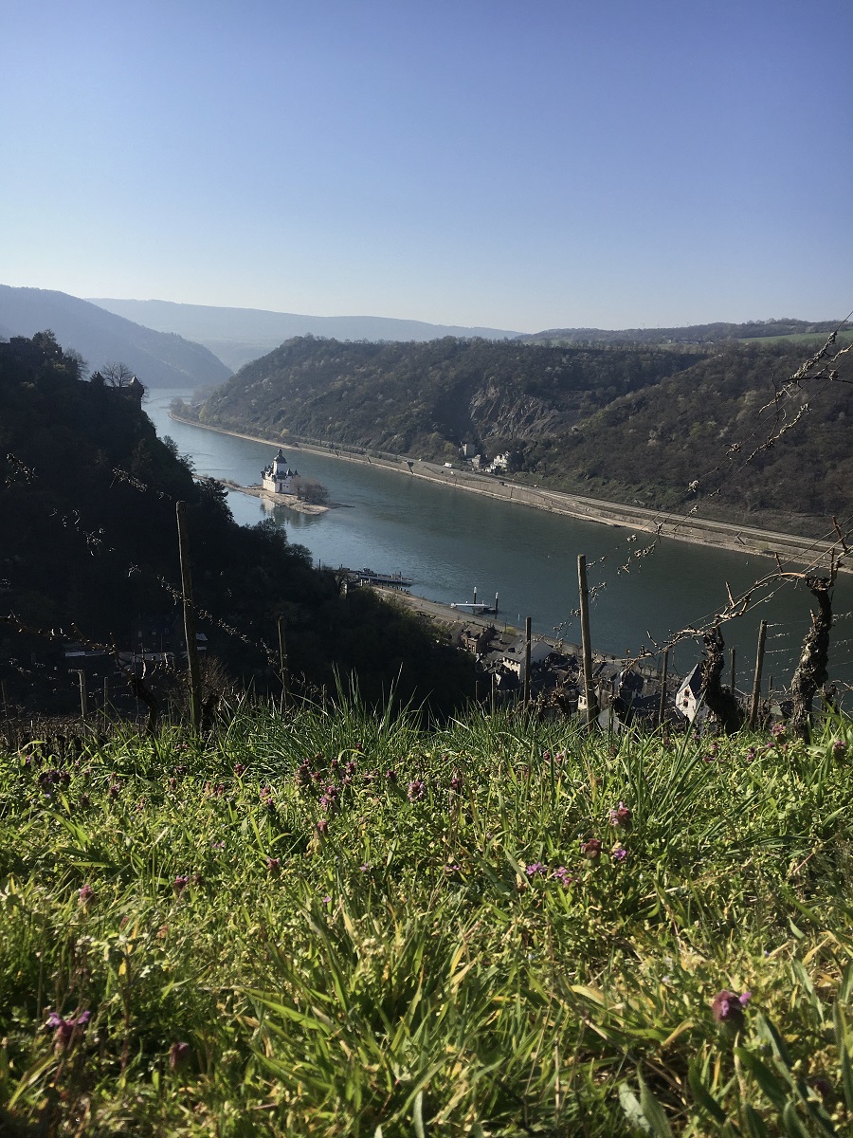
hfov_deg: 48.2
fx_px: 953
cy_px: 569
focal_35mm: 29
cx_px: 426
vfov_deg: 61.7
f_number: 2.2
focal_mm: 4.15
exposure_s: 1/2079
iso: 25
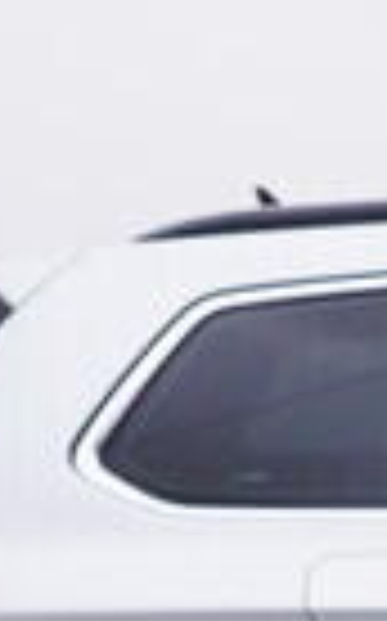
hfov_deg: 6.8
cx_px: 1228
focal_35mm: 171
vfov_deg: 12.0
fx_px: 2888
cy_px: 706
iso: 200
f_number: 5
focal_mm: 15
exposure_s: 1/80
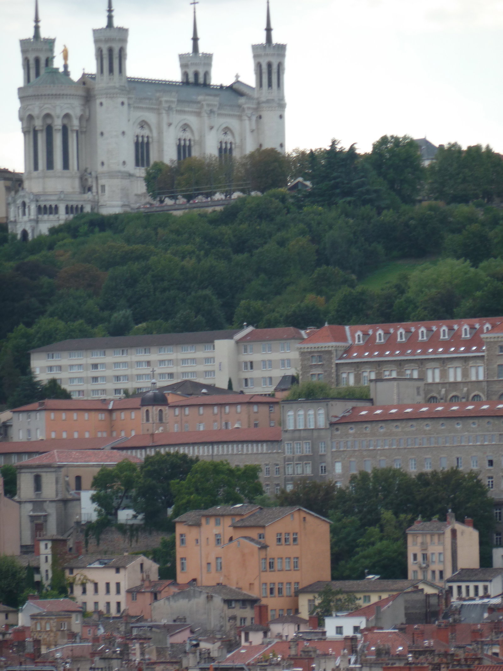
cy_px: 336
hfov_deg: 6.1
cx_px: 252
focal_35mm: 242
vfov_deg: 8.2
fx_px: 4688
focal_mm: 39.7
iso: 80
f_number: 4.7
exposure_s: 1/250
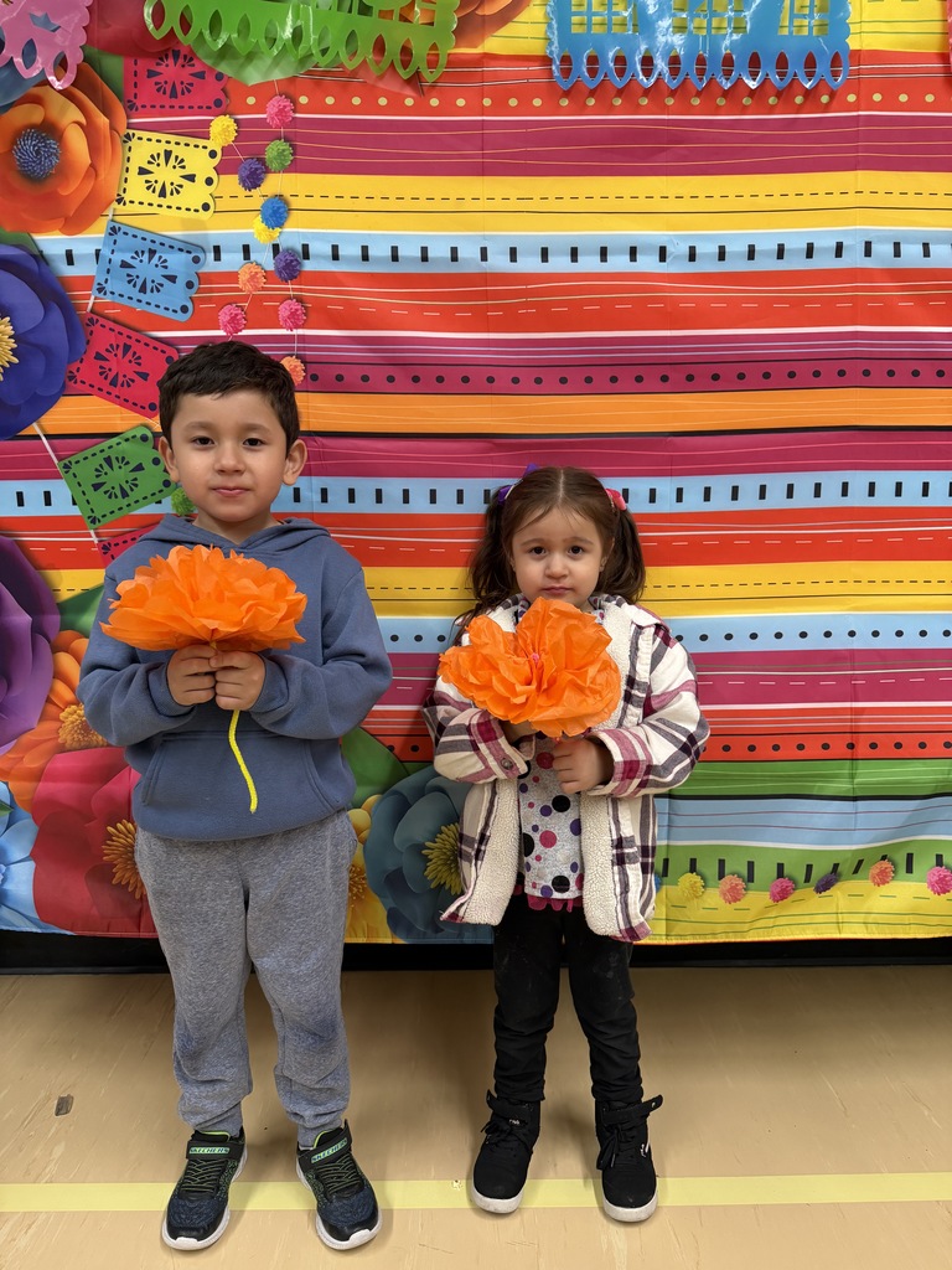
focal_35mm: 24
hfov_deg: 56.8
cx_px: 476
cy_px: 635
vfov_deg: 71.6
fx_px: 880
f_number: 1.78
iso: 200
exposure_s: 1/60
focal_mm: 6.76
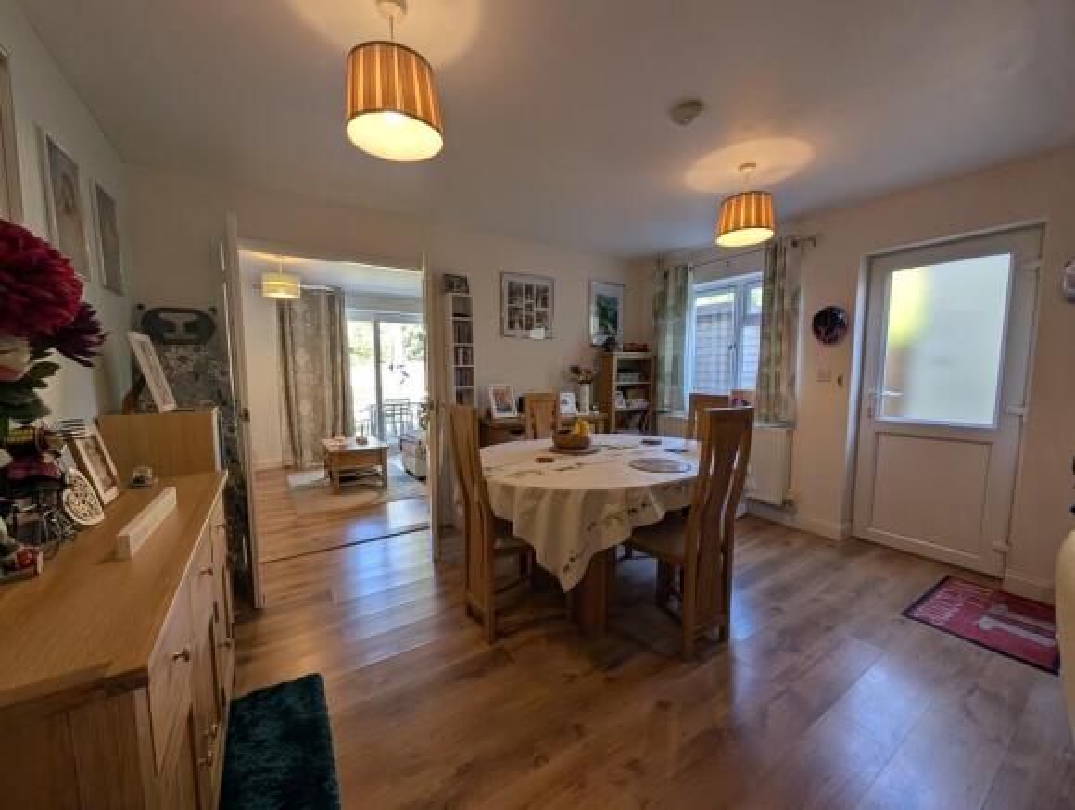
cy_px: 405
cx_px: 538
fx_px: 373
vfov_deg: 94.7
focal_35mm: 12
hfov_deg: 110.4
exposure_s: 1/108
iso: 79
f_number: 1.7
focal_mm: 2.02
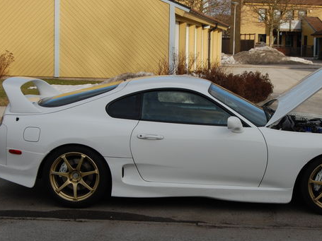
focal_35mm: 77
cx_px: 195
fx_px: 716
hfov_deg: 25.3
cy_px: 122
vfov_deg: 19.1
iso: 200
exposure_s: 1/320
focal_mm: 38
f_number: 9
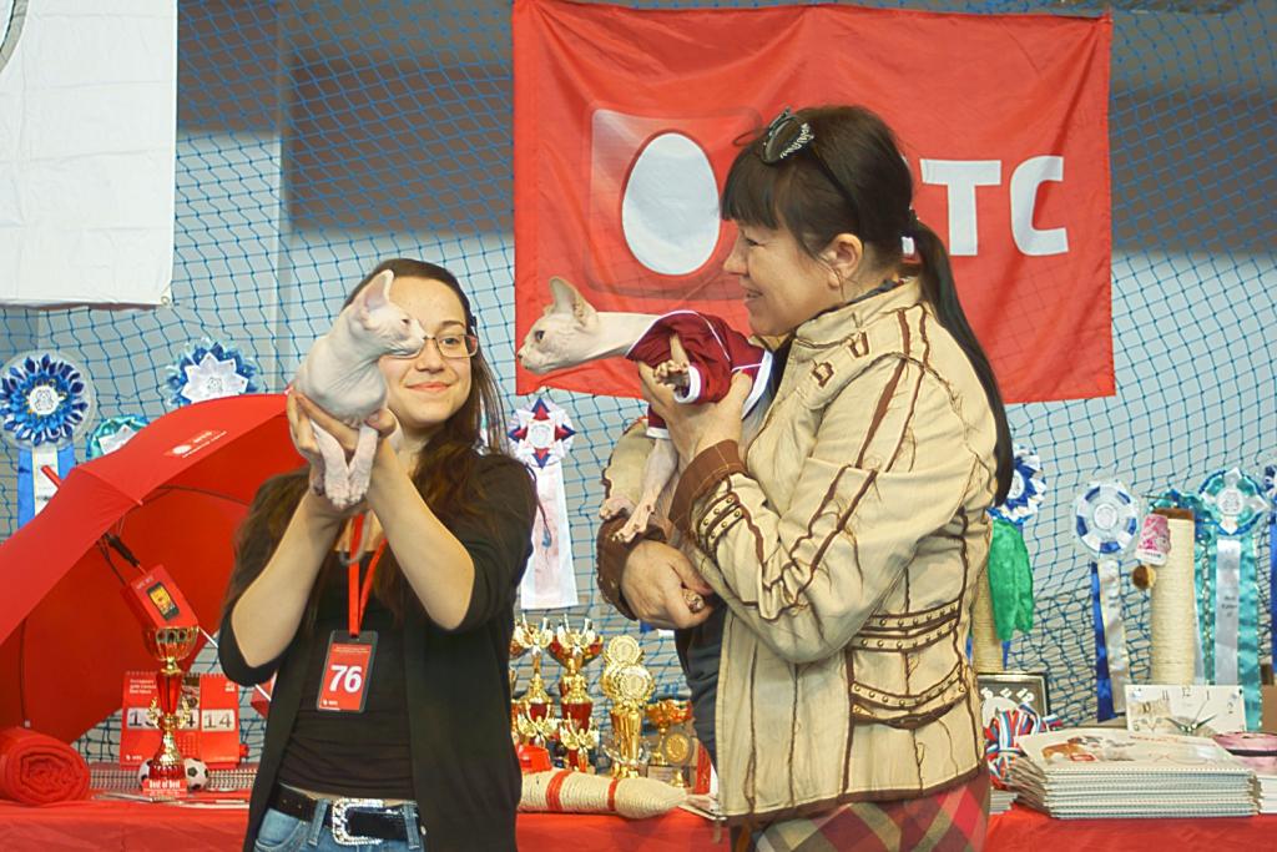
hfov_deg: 37.8
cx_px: 638
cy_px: 426
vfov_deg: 25.8
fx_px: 1862
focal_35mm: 52
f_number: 4
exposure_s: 1/10
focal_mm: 35
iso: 100
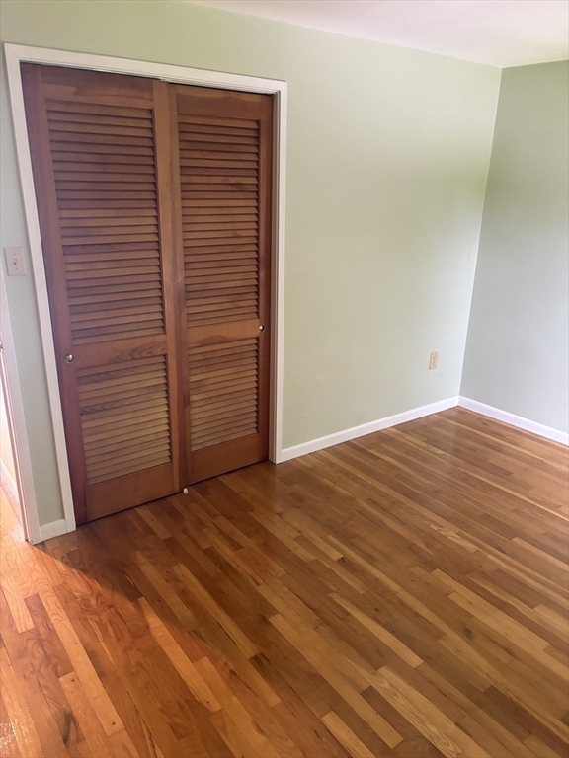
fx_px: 570
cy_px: 379
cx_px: 284
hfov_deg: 53.1
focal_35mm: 26
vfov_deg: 67.3
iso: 400
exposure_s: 1/60
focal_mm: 5.96
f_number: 1.6
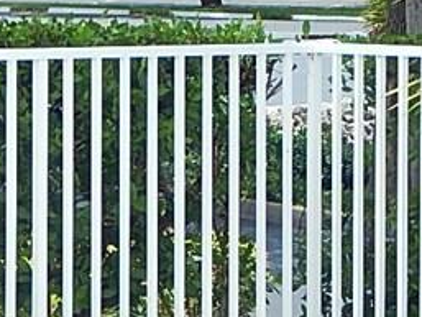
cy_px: 166
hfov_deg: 5.3
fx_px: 4525
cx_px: 159
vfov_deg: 4.0
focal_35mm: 371
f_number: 4.4
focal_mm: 16.6
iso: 125
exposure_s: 1/500
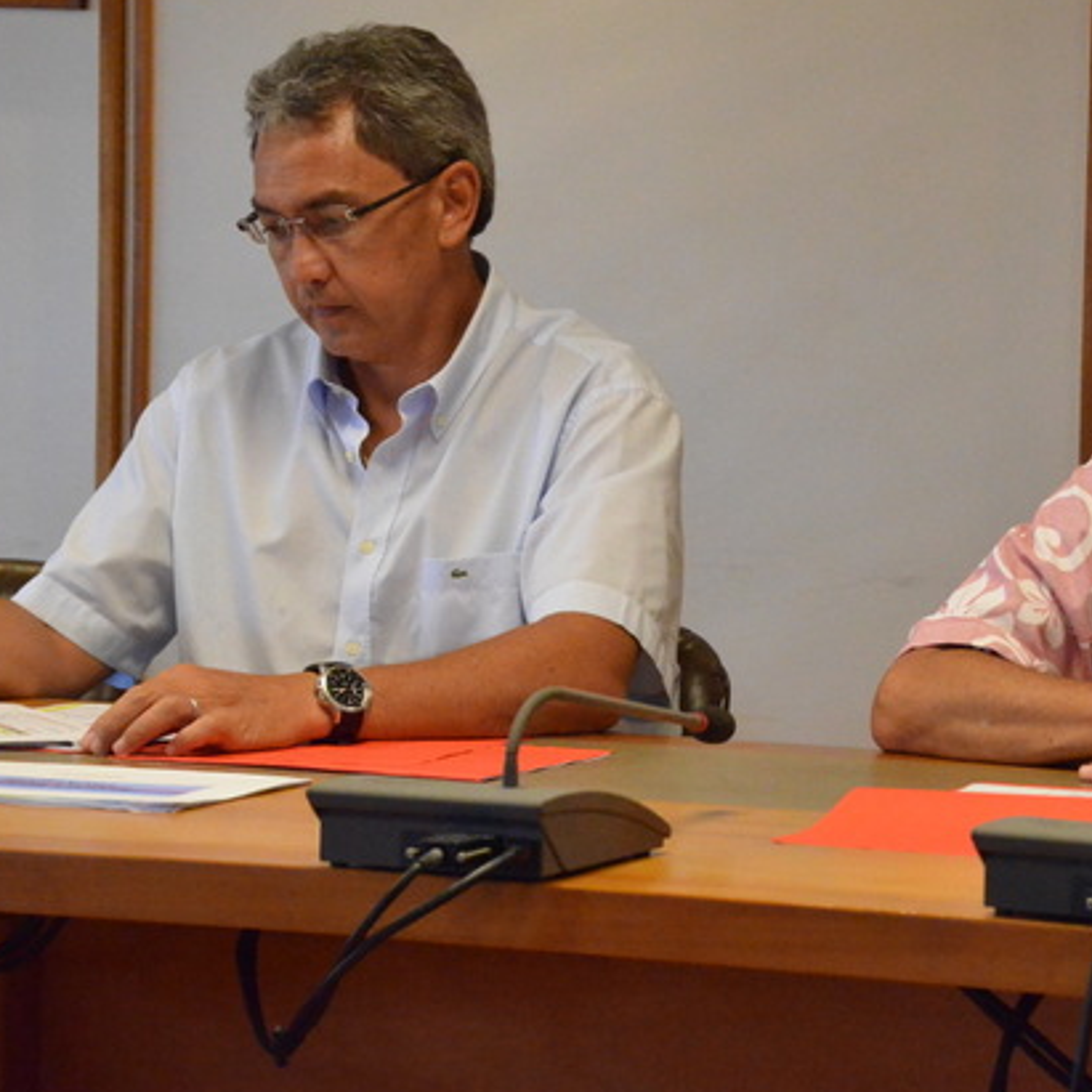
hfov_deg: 14.6
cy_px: 433
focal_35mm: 119
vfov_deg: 14.6
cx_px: 813
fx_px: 4247
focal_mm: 48
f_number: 8
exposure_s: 1/250
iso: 6400
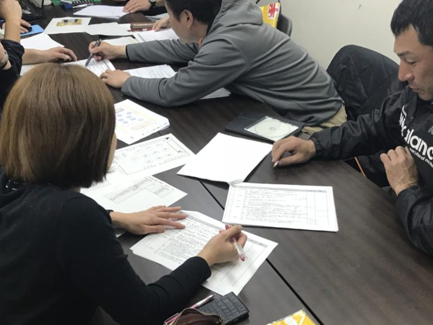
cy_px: 220
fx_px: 500
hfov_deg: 46.8
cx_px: 220
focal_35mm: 40
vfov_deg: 35.6
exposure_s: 1/30
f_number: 1.8
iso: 32
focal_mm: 3.99
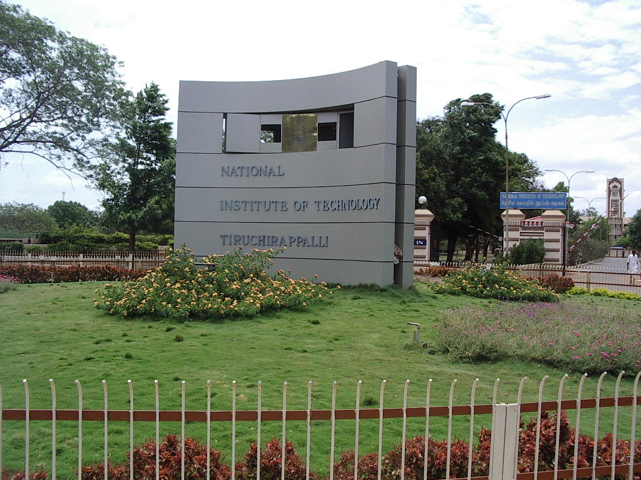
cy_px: 240
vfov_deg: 37.7
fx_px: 704
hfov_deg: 49.0
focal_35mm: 38
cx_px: 320
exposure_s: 1/400
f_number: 4.8
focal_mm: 5.8
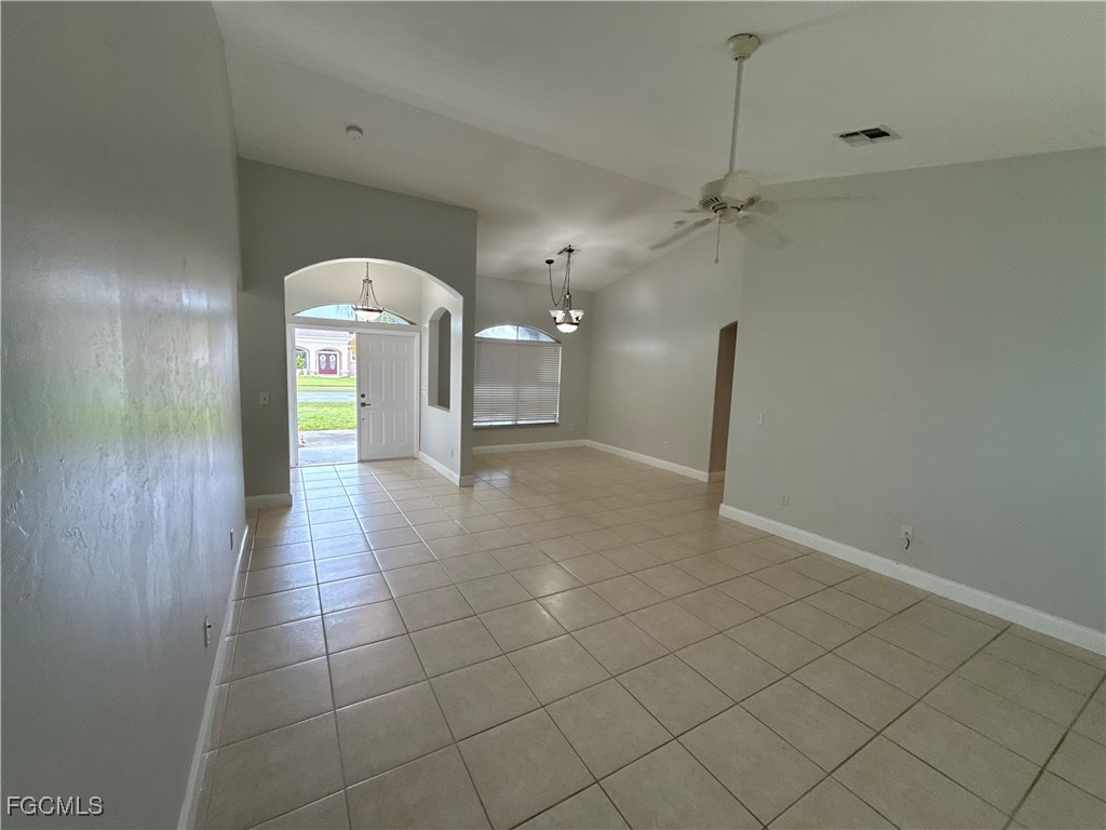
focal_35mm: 14
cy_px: 415
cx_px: 553
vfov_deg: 85.7
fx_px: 447
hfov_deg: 102.1
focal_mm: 2.22
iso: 200
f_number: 2.2
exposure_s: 1/120
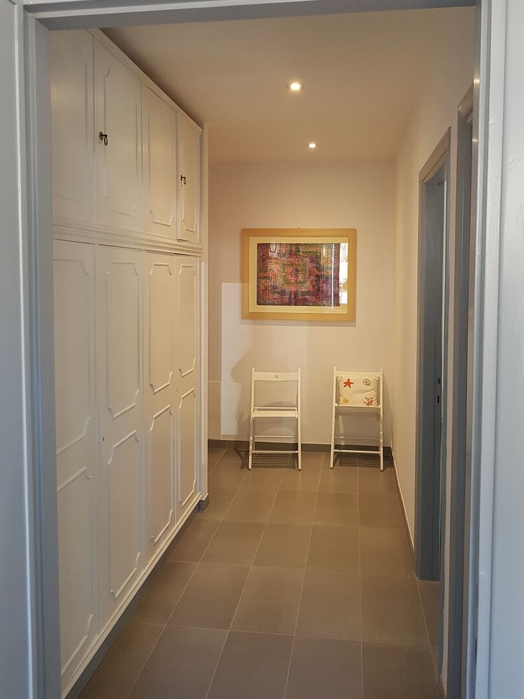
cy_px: 324
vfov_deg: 63.4
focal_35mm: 28
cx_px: 275
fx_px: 565
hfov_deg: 49.7
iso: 160
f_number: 1.7
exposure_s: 1/50
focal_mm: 4.2
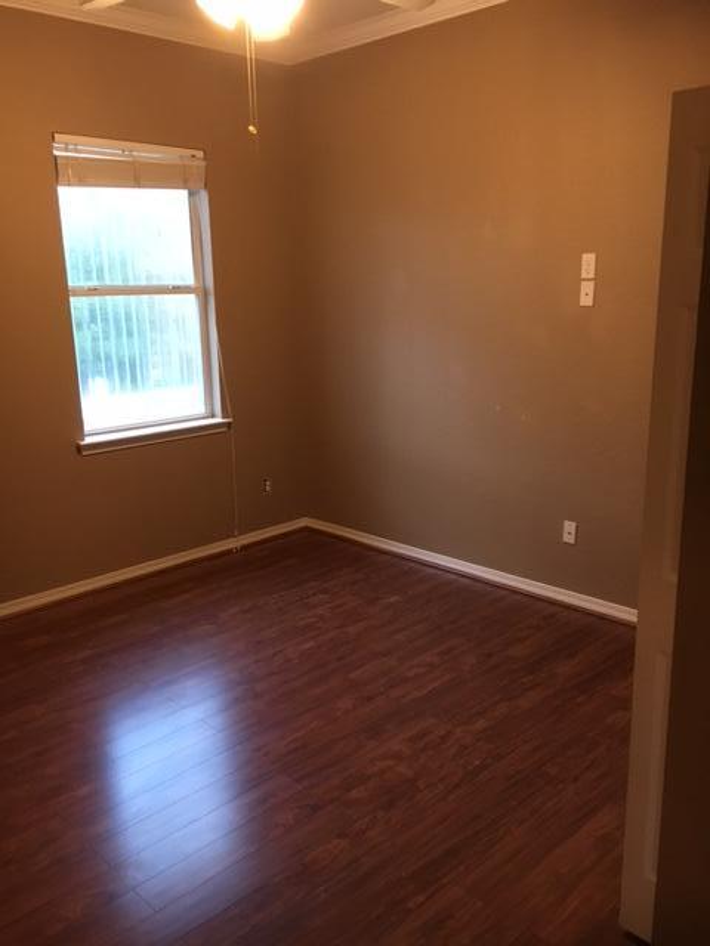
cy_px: 473
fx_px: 793
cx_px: 355
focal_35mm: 29
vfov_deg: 61.7
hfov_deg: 48.2
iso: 200
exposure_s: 1/20
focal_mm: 4.15
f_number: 2.2
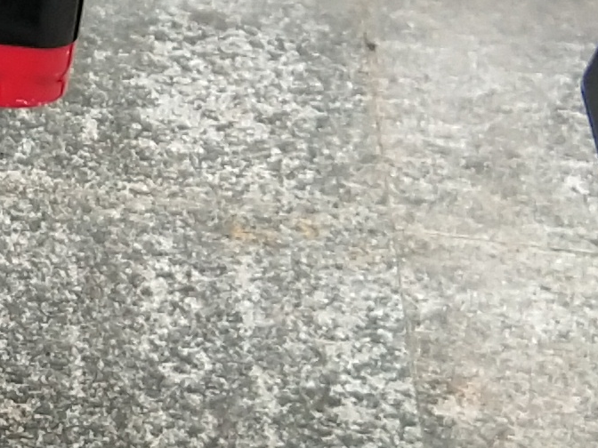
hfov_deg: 9.7
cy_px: 254
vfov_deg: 7.7
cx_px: -516
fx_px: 3317
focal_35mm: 192
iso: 50
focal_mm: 3.69
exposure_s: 1/249
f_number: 2.2
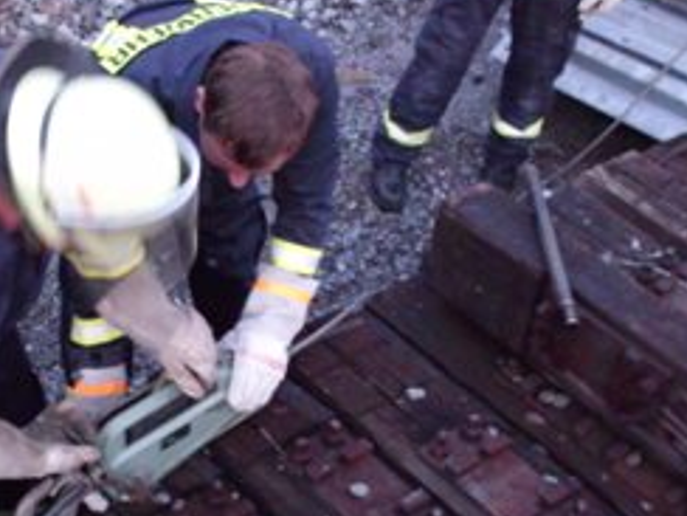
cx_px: 130
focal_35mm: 66
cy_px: 341
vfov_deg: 22.2
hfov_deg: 28.7
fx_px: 1310
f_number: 2.9
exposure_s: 1/8
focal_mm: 6.3
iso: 400
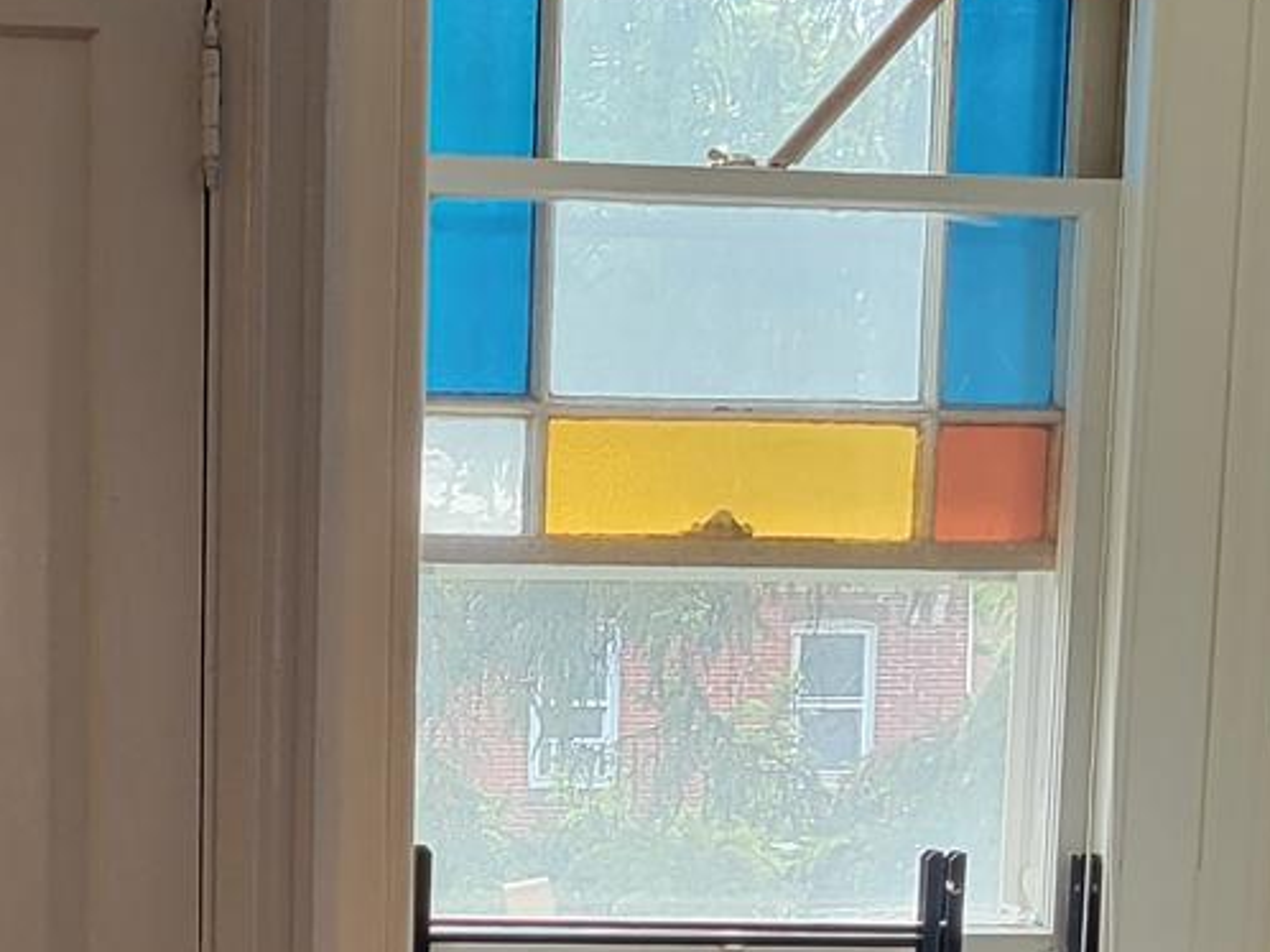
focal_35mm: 107
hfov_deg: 18.3
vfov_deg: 13.3
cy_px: 1228
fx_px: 3924
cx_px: 324
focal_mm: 5.4
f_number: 1.8
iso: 64
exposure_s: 1/120
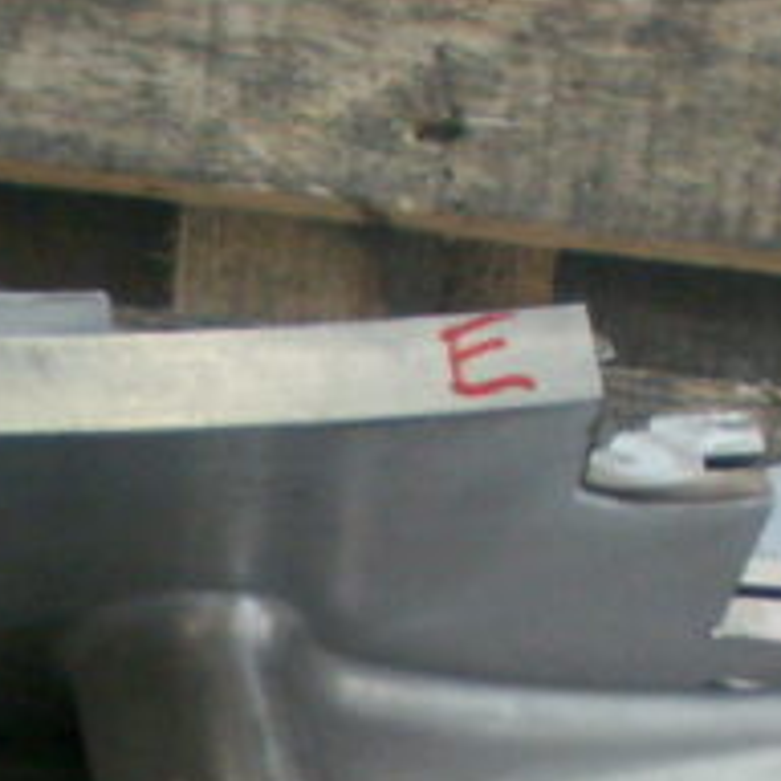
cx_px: 0
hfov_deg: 10.5
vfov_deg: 10.4
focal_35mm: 165
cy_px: 932
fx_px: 4212
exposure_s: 1/40
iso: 125
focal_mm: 5.86
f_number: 2.8
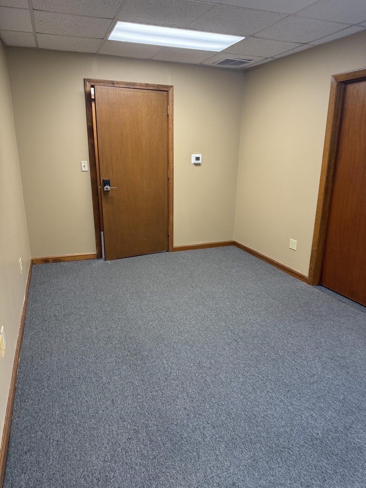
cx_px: 183
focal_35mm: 24
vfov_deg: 71.6
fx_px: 338
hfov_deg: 56.8
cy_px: 244
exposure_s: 1/65
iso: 200
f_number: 1.78
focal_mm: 6.76
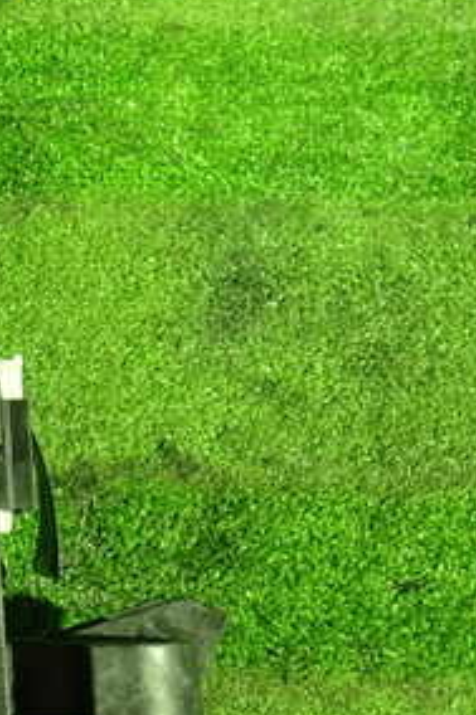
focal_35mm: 66
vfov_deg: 30.5
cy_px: 287
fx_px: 1310
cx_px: -189
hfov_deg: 18.7
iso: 800
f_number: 2.3
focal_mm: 5.4
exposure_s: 1/15
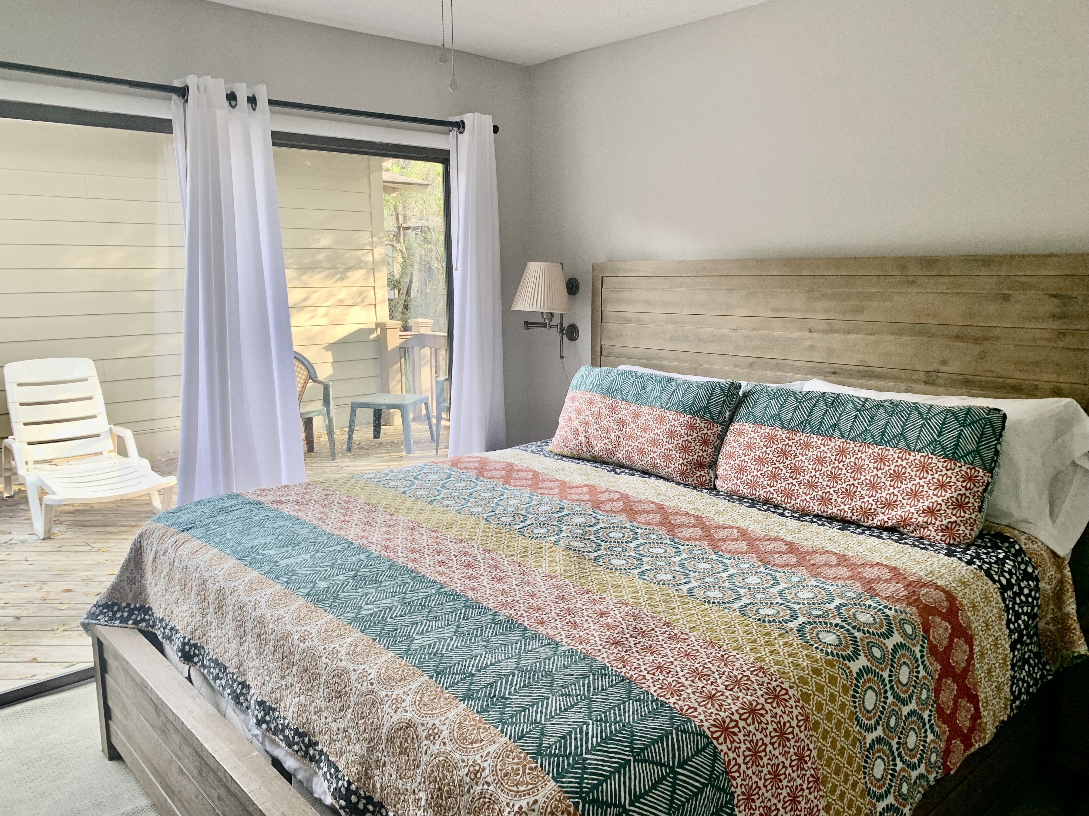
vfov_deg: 53.1
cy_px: 408
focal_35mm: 26
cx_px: 544
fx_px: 818
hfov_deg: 67.3
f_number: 1.8
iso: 100
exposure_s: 1/61
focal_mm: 4.25
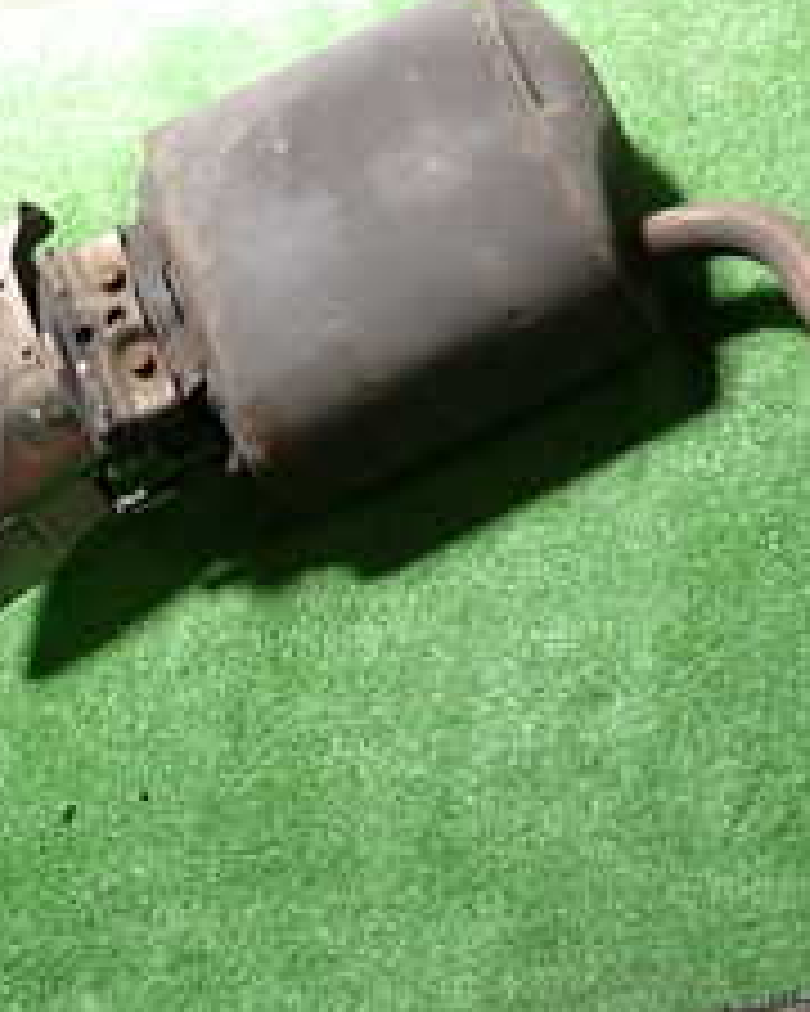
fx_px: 1948
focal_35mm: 65
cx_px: 1030
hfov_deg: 21.4
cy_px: 301
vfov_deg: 28.9
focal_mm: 4.5
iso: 125
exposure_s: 1/60
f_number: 2
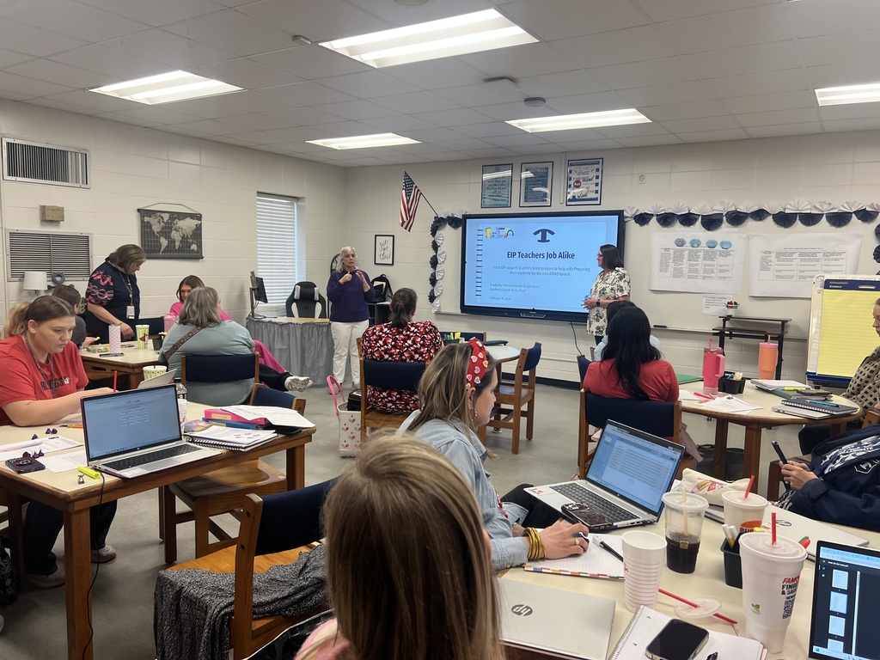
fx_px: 661
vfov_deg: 53.1
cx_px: 440
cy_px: 330
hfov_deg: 67.3
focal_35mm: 26
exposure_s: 1/120
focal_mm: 5.7
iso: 125
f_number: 1.5
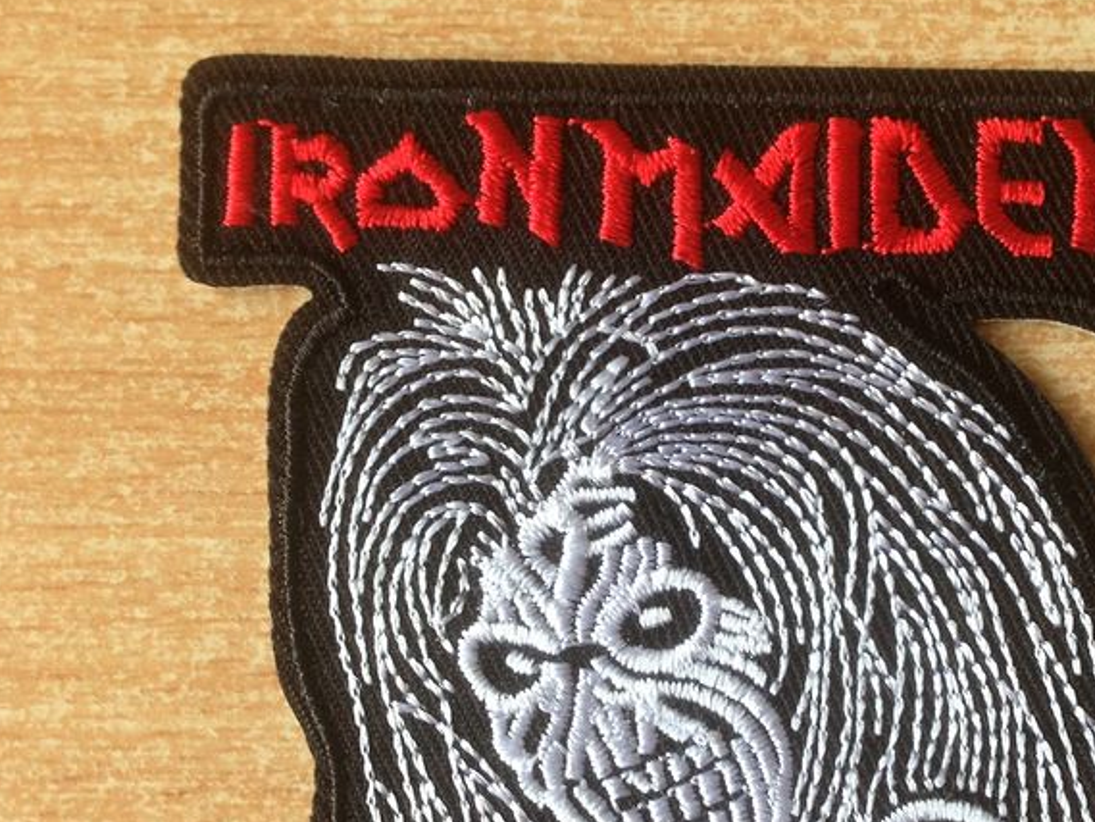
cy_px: 568
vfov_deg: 25.1
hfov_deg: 33.1
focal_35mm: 58
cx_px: 685
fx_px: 1835
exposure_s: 1/30
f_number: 2.4
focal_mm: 4.12
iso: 50
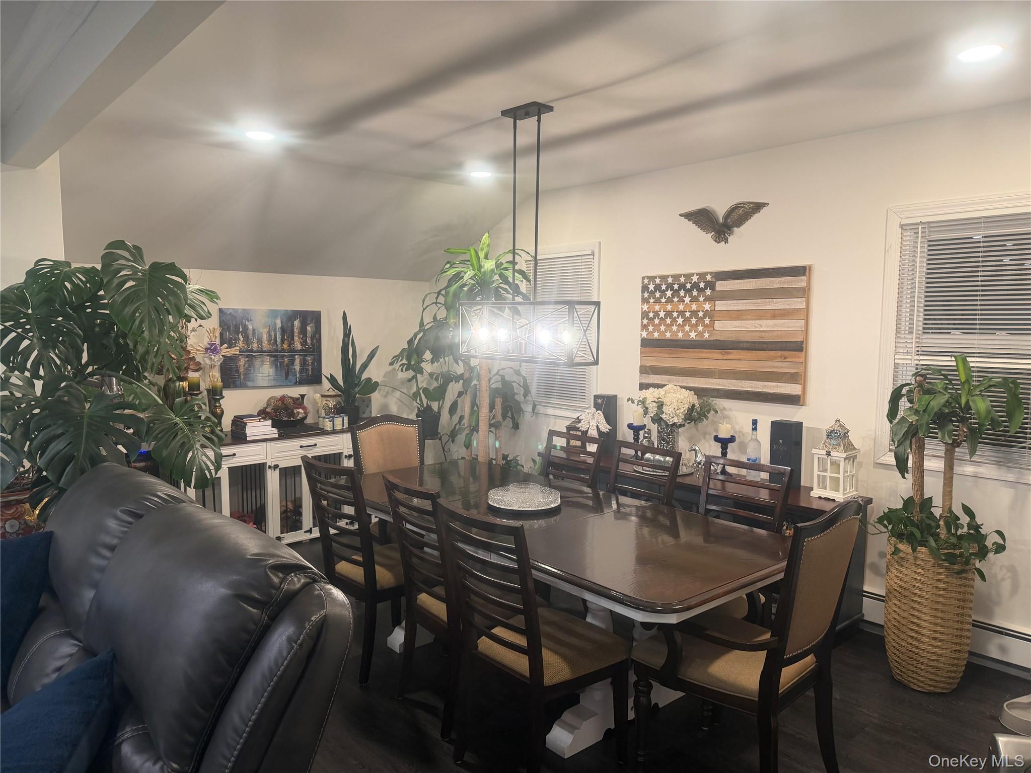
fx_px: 715
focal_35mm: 24
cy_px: 386
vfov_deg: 56.8
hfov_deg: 71.6
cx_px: 516
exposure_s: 1/60
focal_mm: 6.76
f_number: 1.78
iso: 160
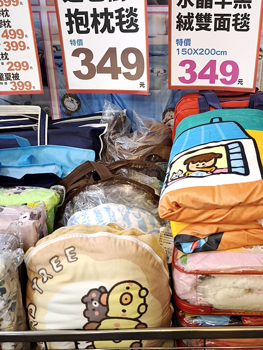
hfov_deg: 42.4
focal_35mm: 33
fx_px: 334
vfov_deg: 55.1
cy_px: 148
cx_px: 176
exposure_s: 1/120
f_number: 1.6
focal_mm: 6.57
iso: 400
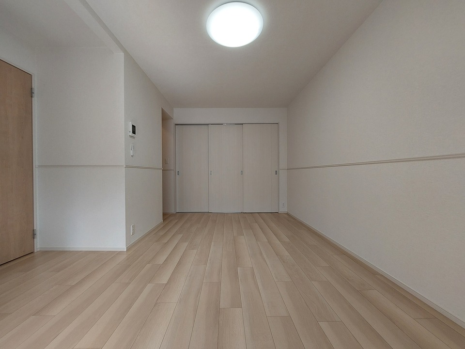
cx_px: 232
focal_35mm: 13
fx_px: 175
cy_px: 174
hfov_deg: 106.2
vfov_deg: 89.9
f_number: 2.2
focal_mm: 1.74
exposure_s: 1/120
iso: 80
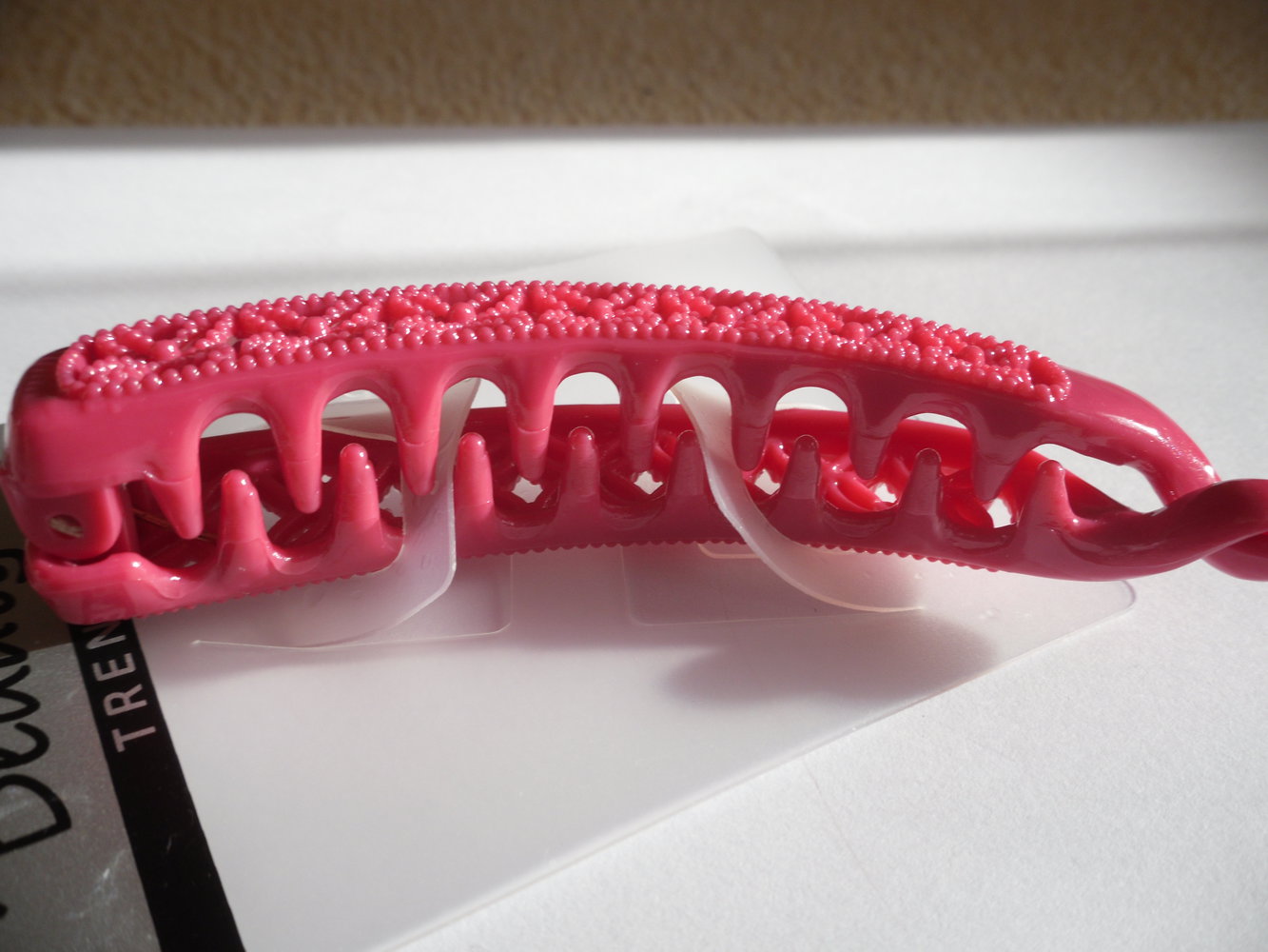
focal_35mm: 45
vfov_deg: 32.2
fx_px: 1649
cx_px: 634
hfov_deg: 42.1
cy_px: 476
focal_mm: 6.3
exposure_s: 1/56
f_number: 8.2
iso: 80
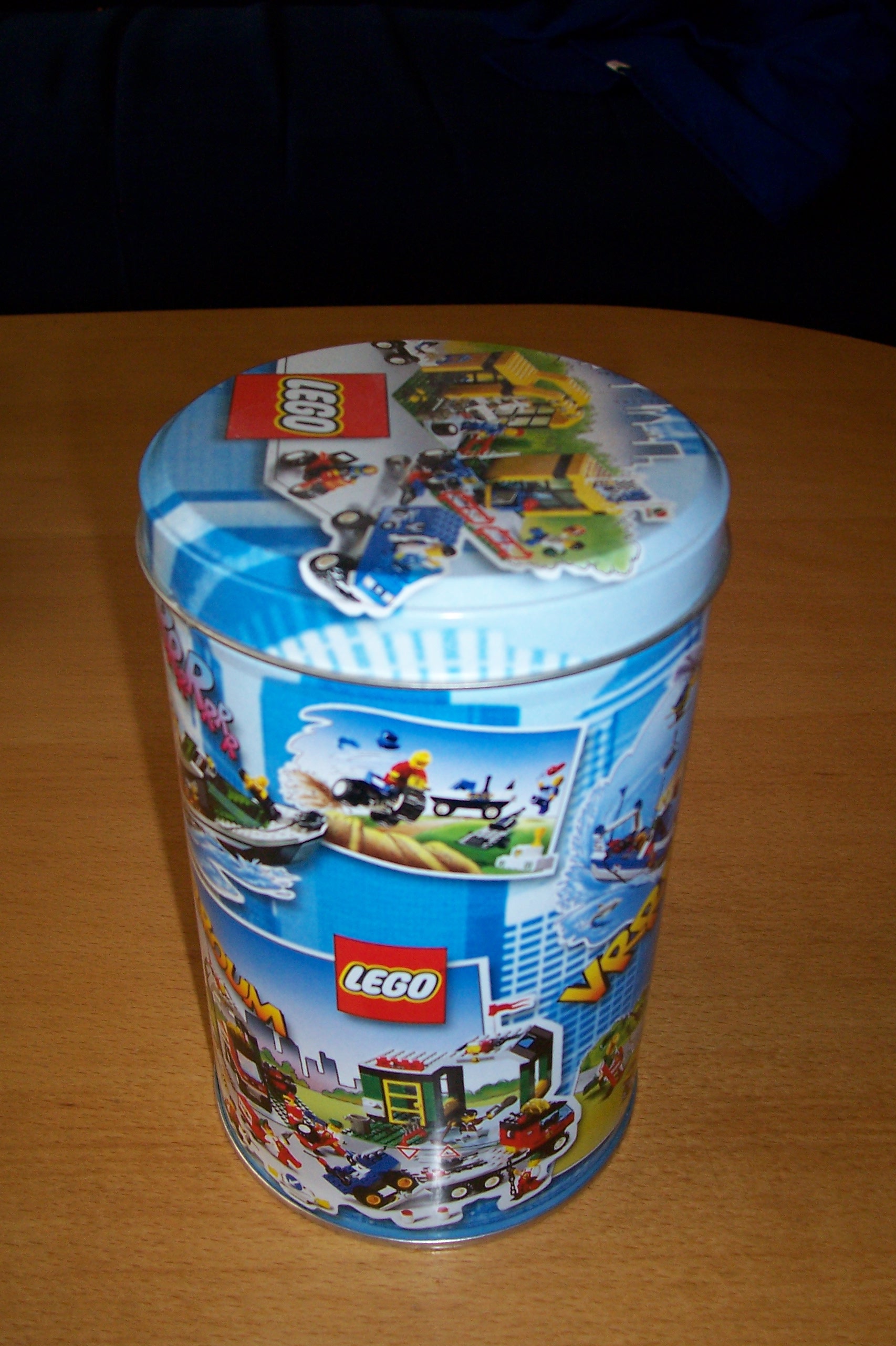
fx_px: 1270
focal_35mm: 34
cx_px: 448
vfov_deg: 55.8
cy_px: 673
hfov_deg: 38.9
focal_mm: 5.6
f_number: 2.7
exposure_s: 1/60
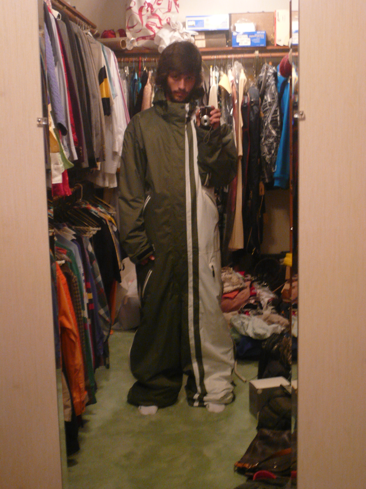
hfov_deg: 27.0
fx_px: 761
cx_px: 183
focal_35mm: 54
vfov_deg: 35.5
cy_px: 244
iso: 200
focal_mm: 8.8
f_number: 3.8
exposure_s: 1/8
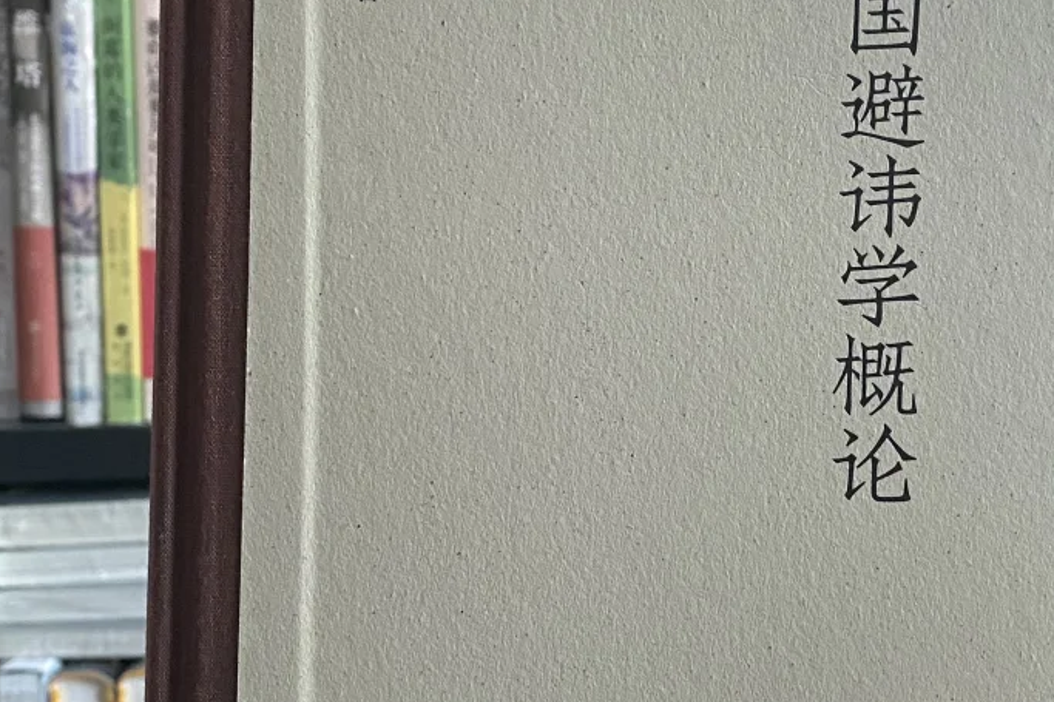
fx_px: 1668
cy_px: 367
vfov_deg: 23.8
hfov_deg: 34.8
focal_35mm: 57
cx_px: 685
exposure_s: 1/60
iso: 320
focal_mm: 4.25
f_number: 1.8
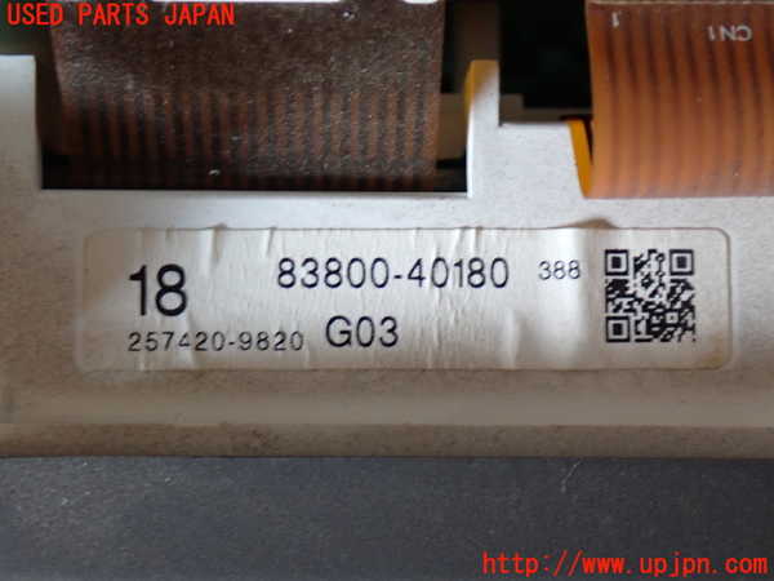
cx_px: 387
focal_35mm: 67
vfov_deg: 21.9
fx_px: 1498
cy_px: 290
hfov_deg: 29.0
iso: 800
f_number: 3.8
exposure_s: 1/25
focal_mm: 11.88
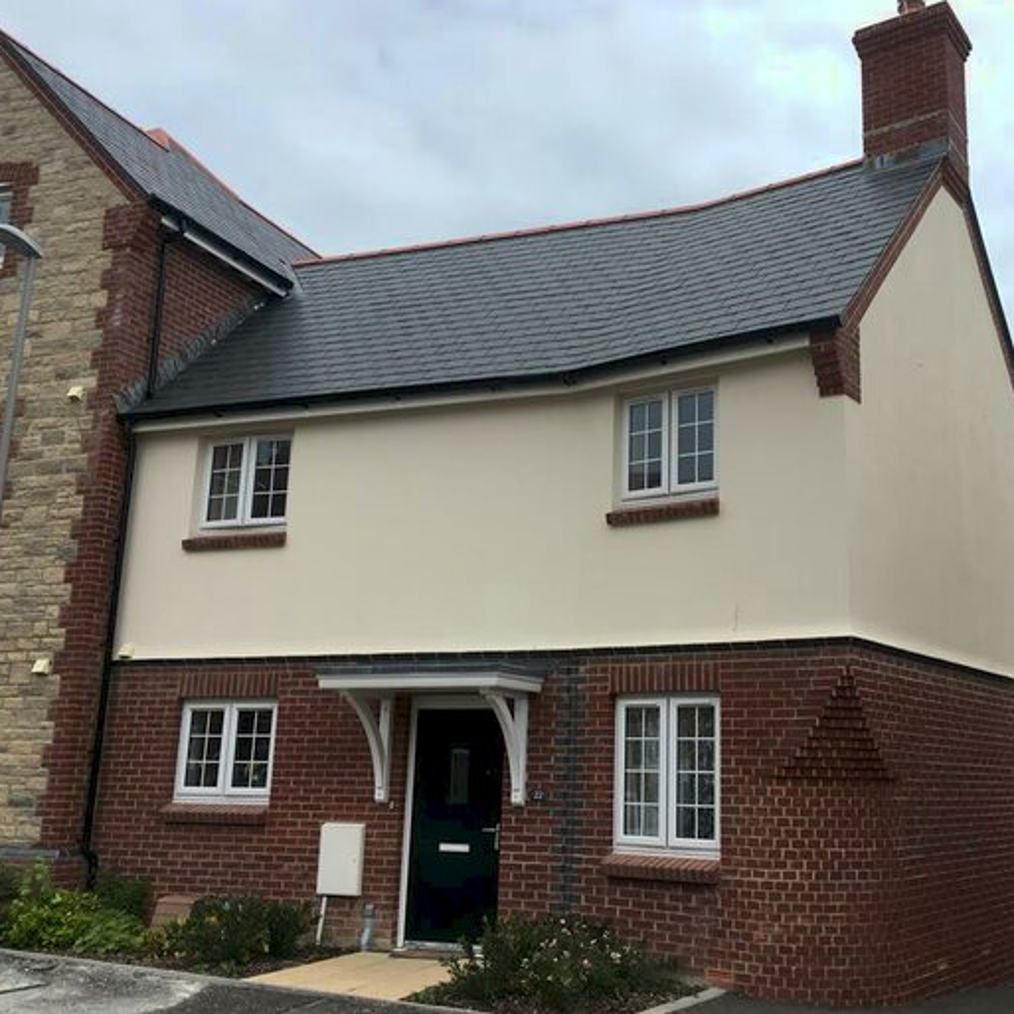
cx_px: 636
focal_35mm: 35
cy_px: 497
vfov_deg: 47.2
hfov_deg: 46.8
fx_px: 1160
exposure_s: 1/1570
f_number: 2.2
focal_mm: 4.15
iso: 25
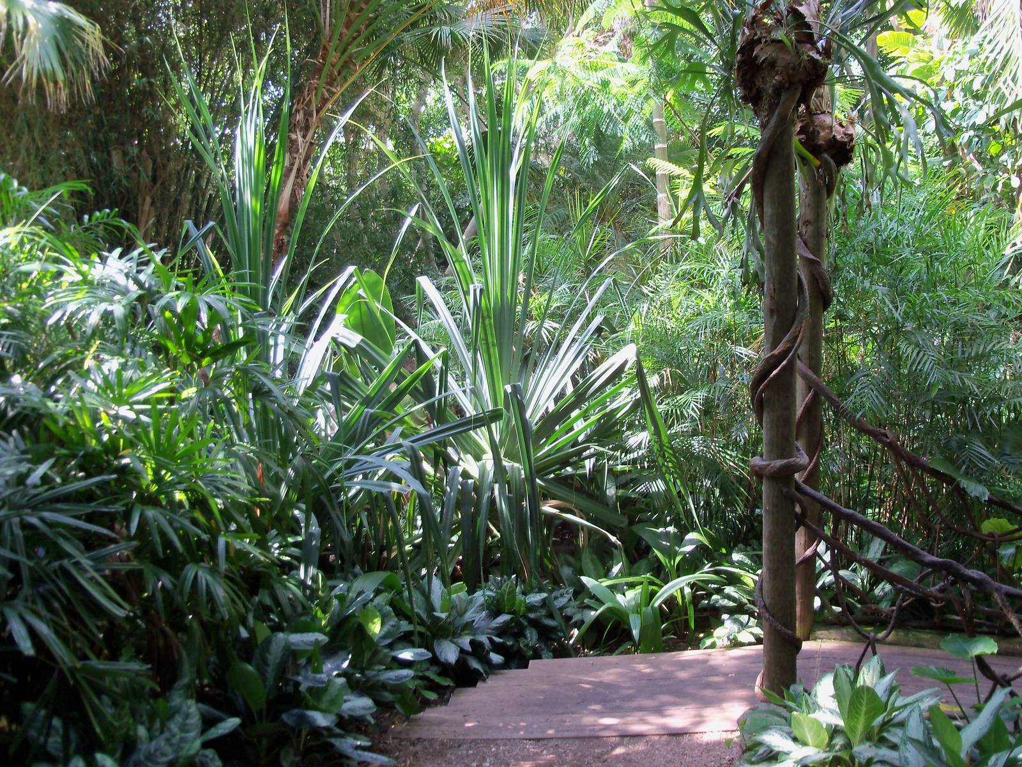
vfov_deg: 40.7
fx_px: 1033
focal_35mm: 35
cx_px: 511
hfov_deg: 52.6
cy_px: 384
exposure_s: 1/40
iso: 64
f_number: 3
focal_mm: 6.3
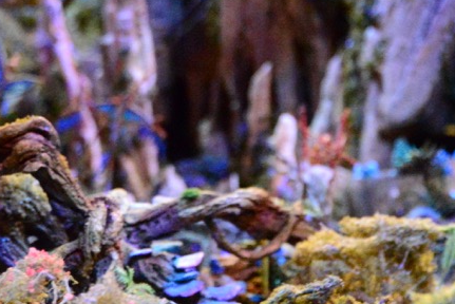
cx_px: 226
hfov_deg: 4.6
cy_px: 98
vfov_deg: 3.1
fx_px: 5628
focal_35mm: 445
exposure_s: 1/30
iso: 12800
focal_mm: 150
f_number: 5.6
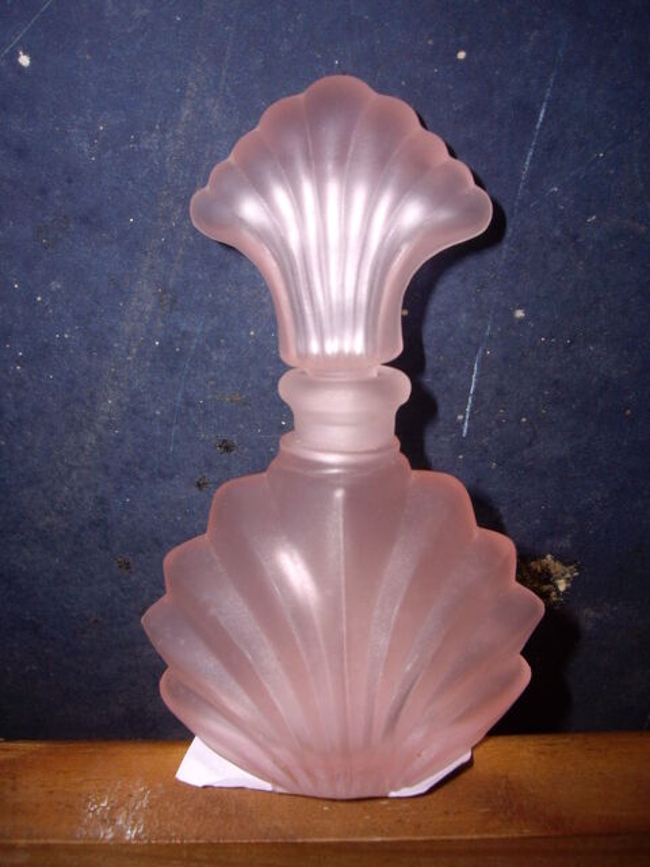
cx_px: 325
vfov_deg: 49.0
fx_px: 951
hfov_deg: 37.7
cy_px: 434
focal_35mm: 38
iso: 64
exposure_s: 1/40
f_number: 4.3
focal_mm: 6.2
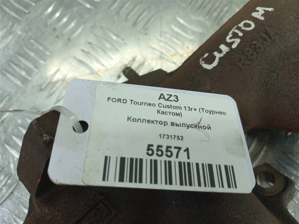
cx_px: 150
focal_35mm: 25
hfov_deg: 69.4
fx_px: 216
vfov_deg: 54.9
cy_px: 112
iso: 50
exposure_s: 1/50
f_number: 1.8
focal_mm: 4.6
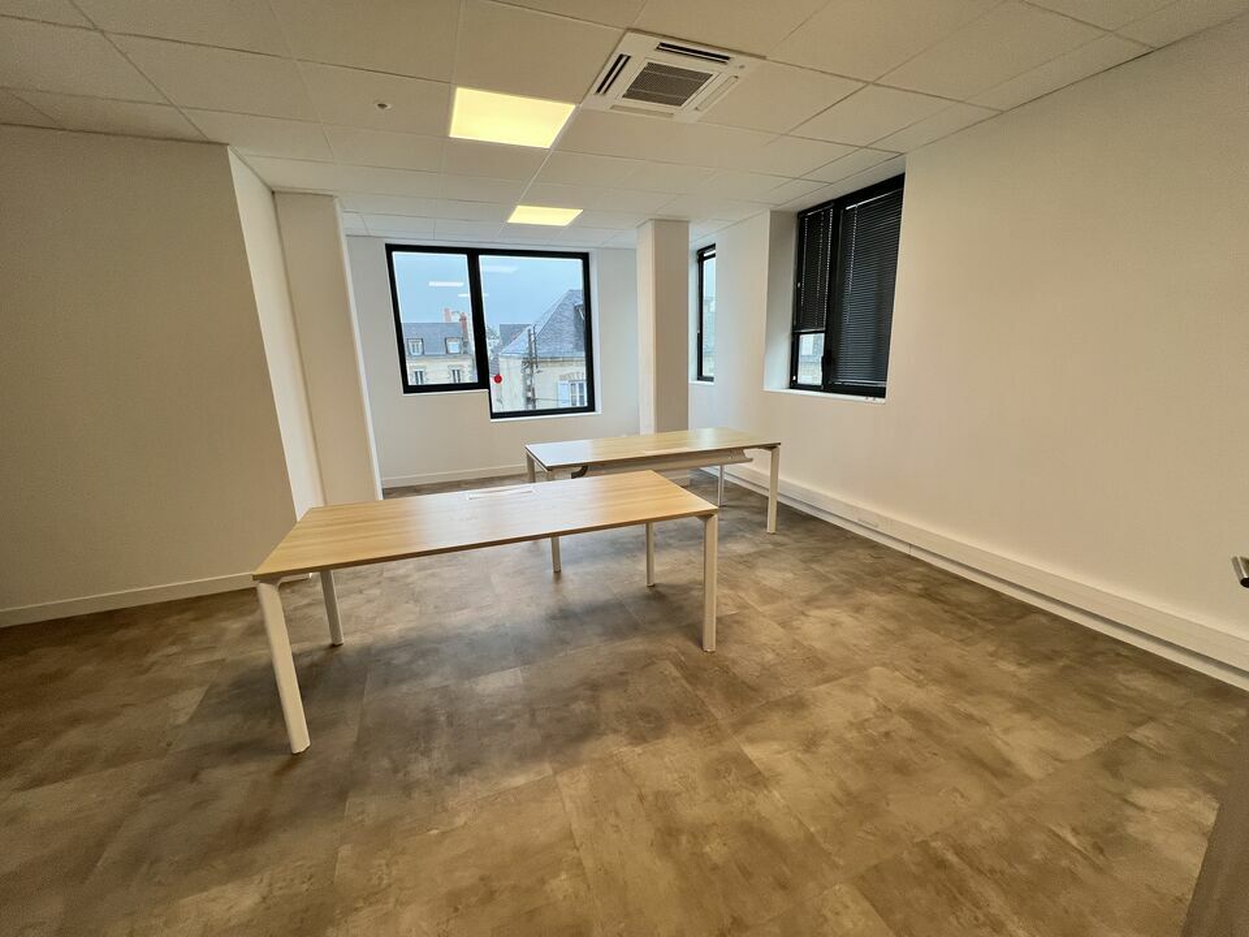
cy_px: 468
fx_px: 469
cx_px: 624
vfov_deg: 89.9
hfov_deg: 106.2
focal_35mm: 13
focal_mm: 1.57
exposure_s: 1/100
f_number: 1.8
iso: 80
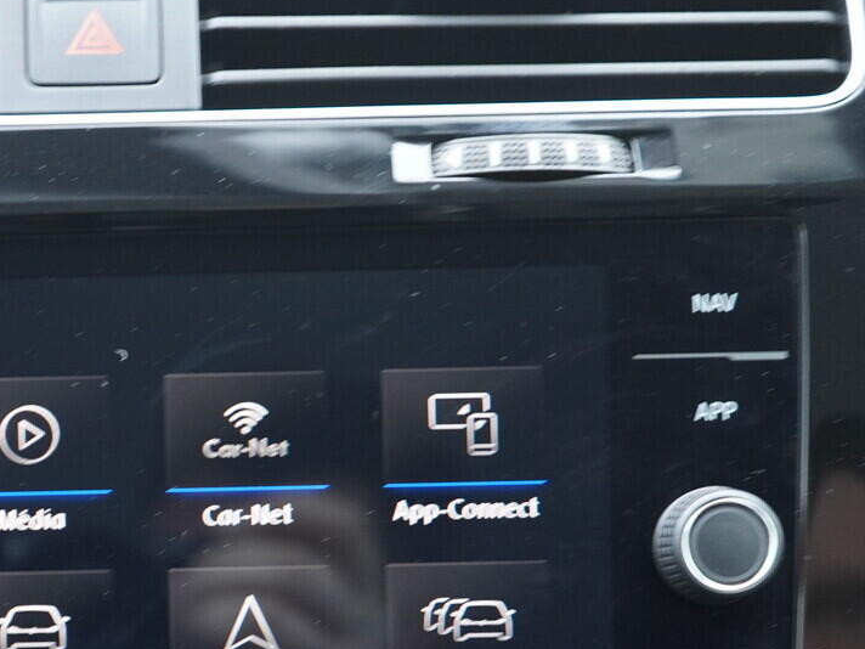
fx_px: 1749
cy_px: 565
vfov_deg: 20.6
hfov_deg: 26.7
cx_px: 68
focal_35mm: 70
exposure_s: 1/40
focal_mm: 24
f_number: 2.8
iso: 800
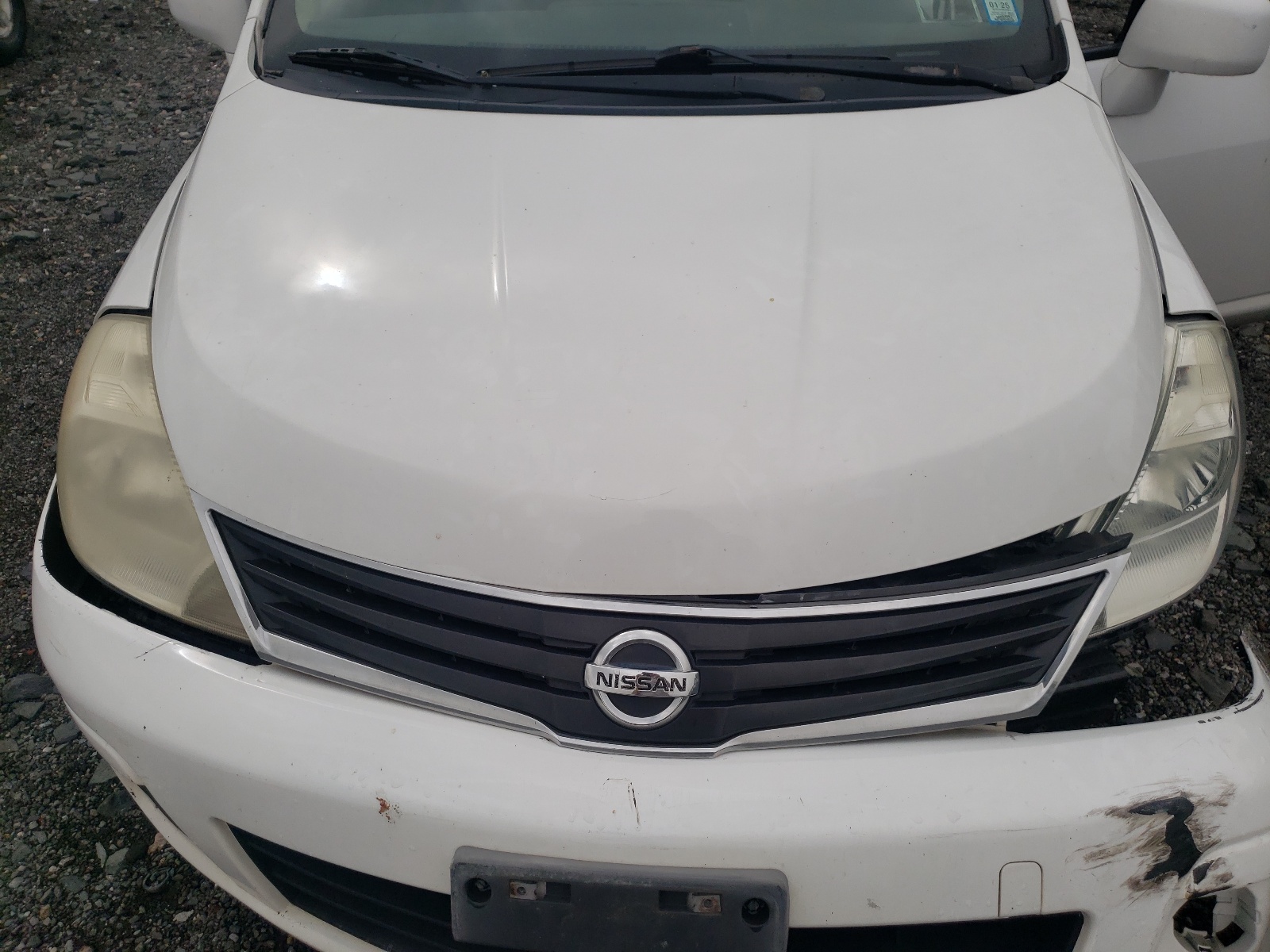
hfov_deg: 67.3
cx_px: 635
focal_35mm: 26
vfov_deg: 53.1
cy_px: 476
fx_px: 954
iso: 50
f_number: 1.5
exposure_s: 1/10000
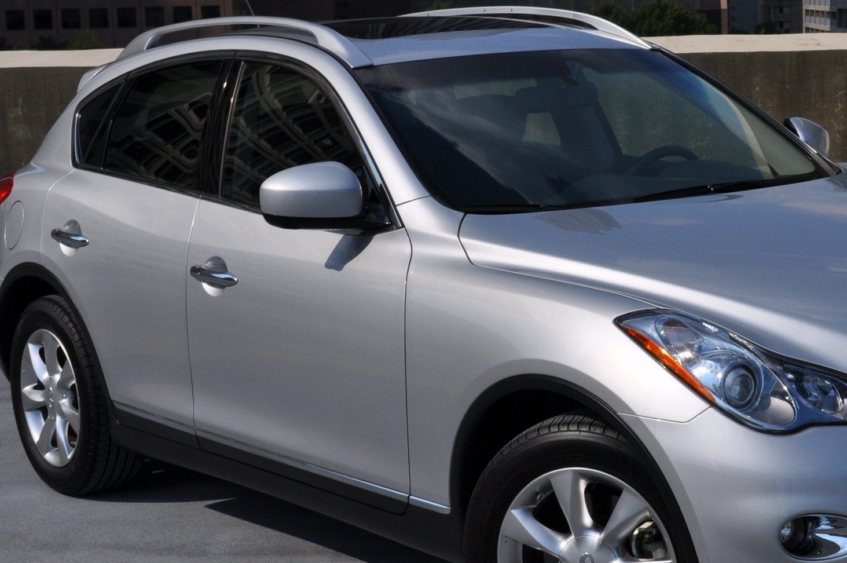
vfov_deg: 16.6
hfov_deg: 24.5
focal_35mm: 82
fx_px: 1927
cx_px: 645
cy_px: 310
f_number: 13
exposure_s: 1/640
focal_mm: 32
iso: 200
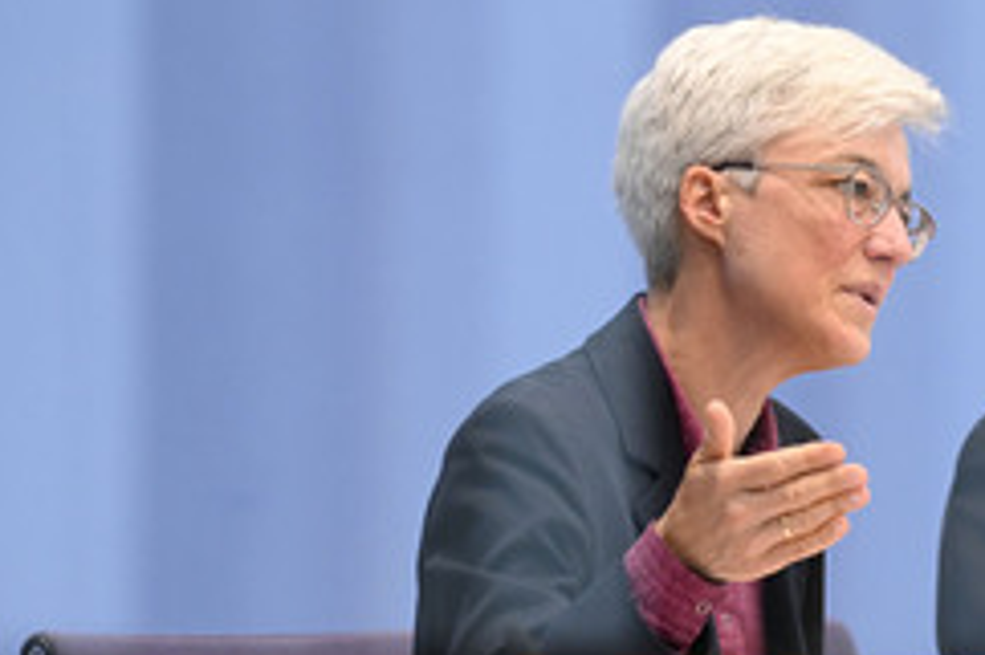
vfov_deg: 3.7
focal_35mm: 372
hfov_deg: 5.5
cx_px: 914
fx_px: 10171
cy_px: 541
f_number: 5
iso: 3200
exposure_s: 1/500
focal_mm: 200
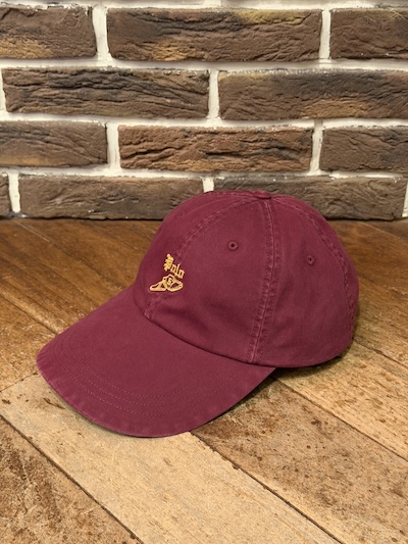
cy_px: 272
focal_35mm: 48
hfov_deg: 30.3
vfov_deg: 39.6
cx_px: 204
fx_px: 754
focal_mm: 6.76
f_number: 1.78
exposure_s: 1/30
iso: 640
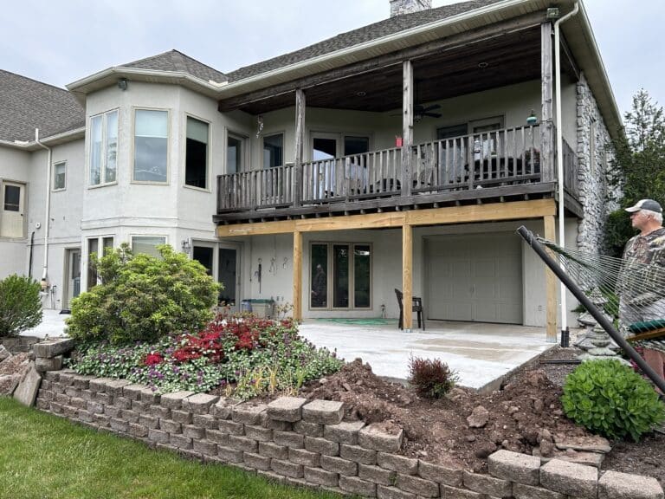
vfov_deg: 53.1
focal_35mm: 26
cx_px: 332
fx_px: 499
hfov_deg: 67.3
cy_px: 250
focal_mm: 5.7
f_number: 1.5
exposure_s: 1/578
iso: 50
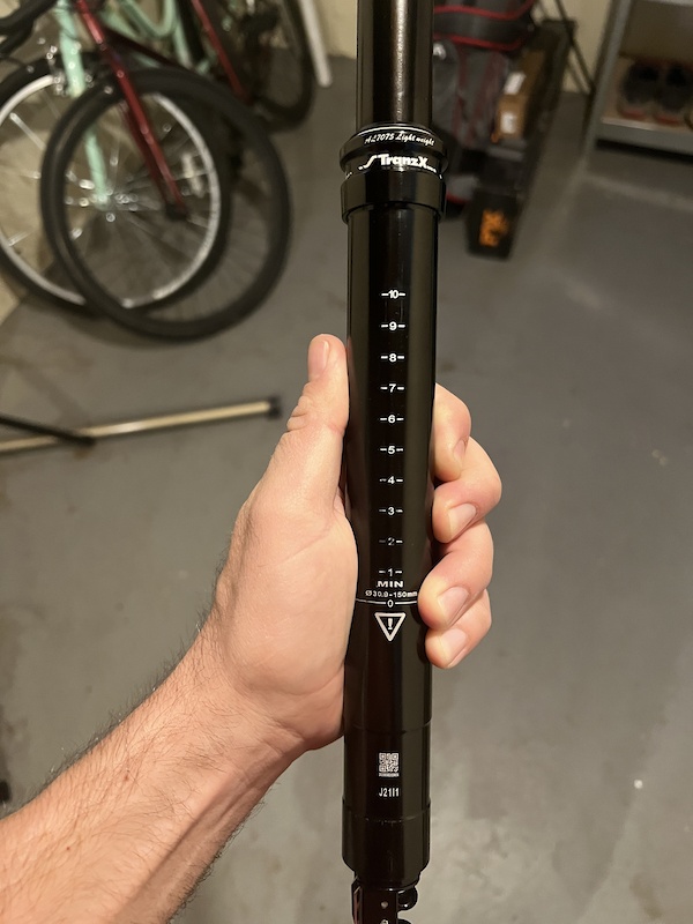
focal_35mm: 26
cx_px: 346
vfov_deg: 67.3
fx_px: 694
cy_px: 462
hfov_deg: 53.1
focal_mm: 5.7
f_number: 1.5
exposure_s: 1/40
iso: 500
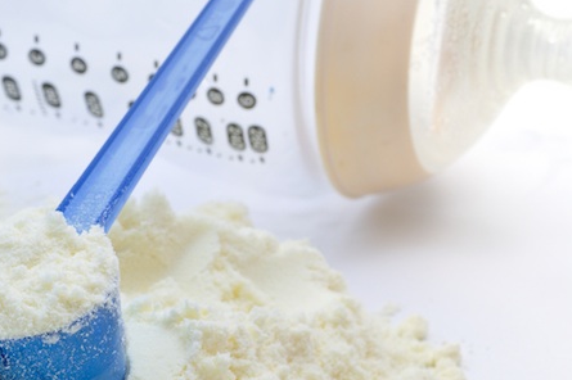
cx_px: 253
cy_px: 184
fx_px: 2890
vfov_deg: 7.5
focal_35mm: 182
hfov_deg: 11.3
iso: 200
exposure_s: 1/250
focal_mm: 90
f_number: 20
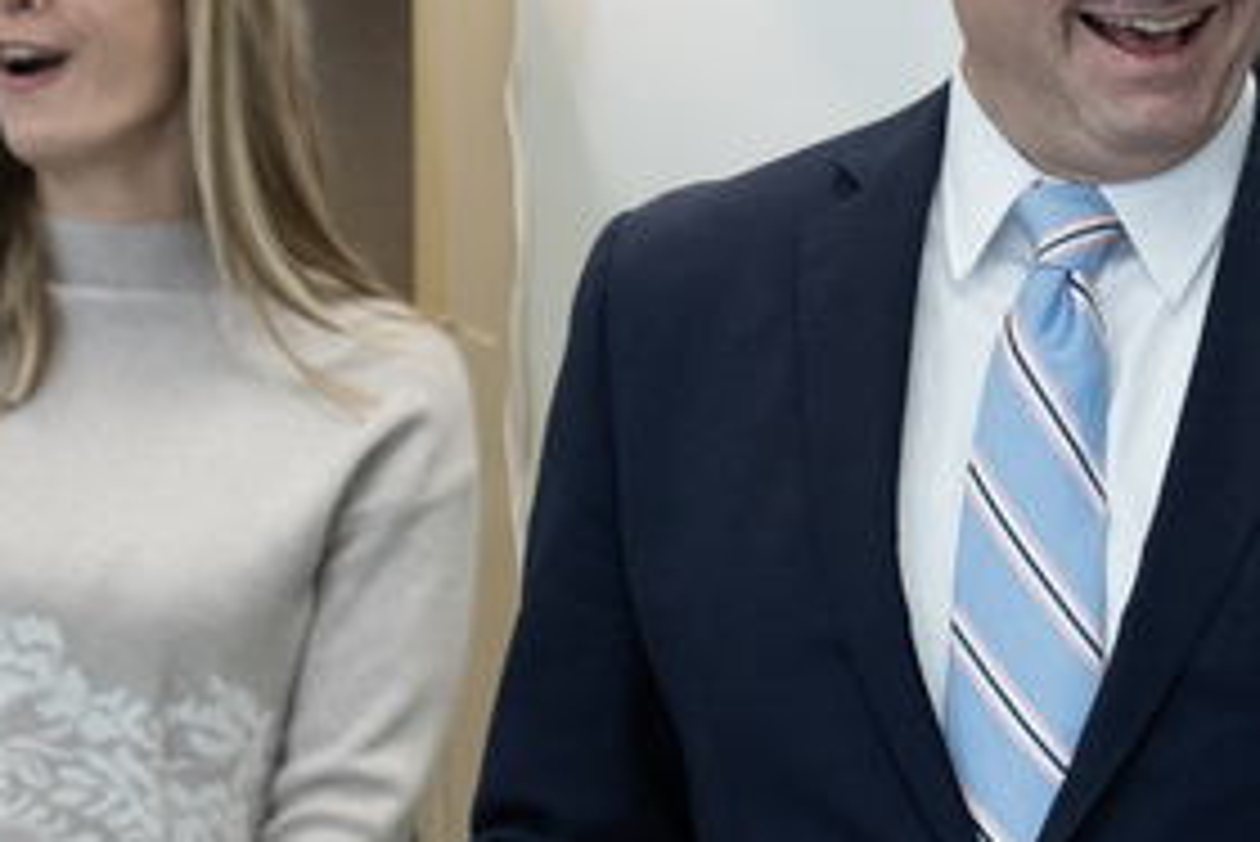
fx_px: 8964
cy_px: 810
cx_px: 1836
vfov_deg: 5.4
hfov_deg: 7.9
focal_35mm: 256
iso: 1000
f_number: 2.8
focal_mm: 70
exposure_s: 1/125
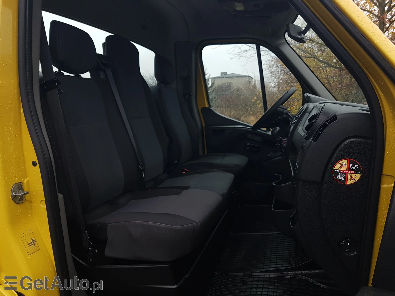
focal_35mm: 26
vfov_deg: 53.1
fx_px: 297
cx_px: 198
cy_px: 148
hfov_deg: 67.3
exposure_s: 1/186
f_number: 1.7
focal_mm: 4.2
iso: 40
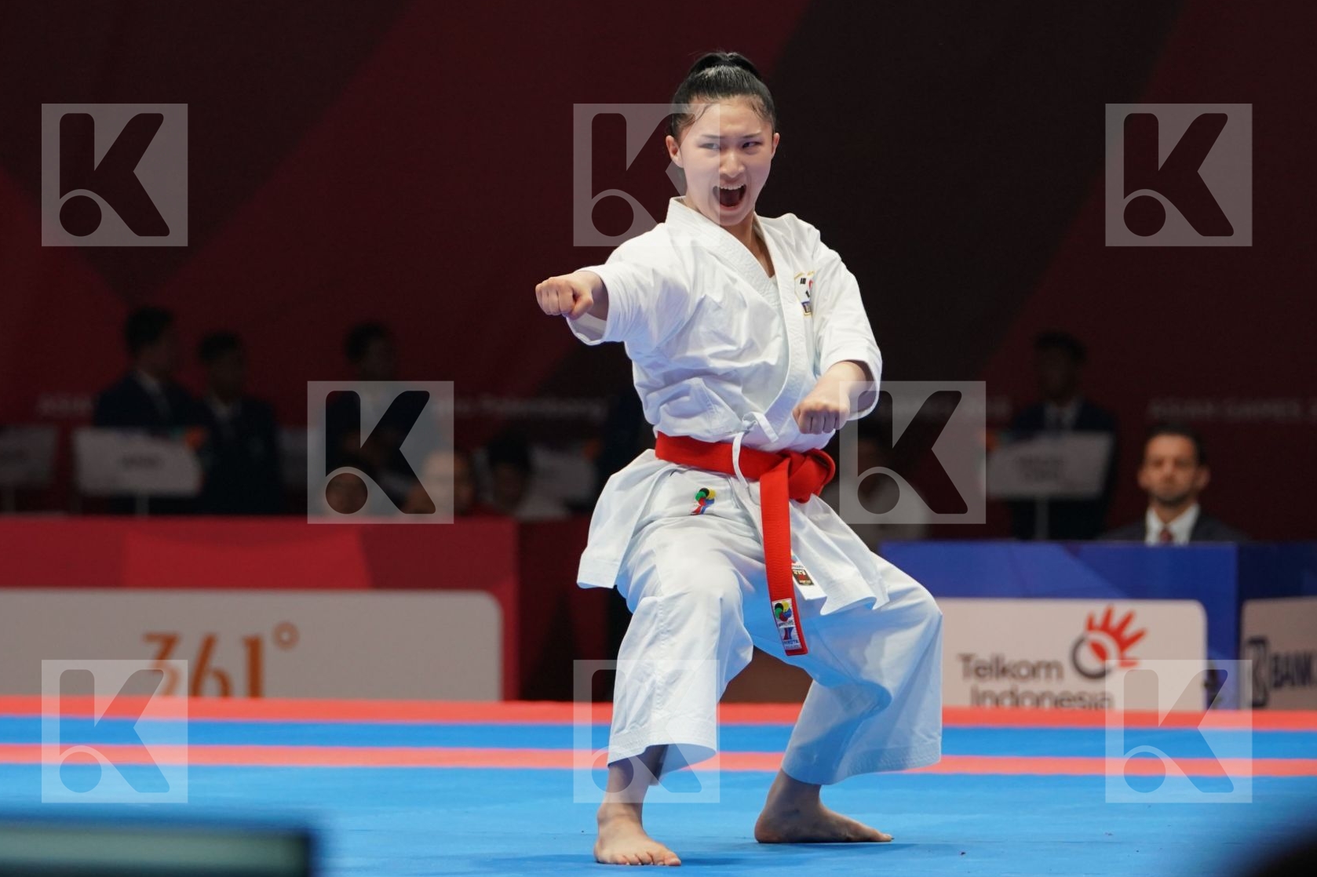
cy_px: 453
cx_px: 647
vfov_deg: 5.2
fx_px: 9692
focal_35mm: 265
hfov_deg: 7.8
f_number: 4
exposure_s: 1/500
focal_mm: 165
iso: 1600
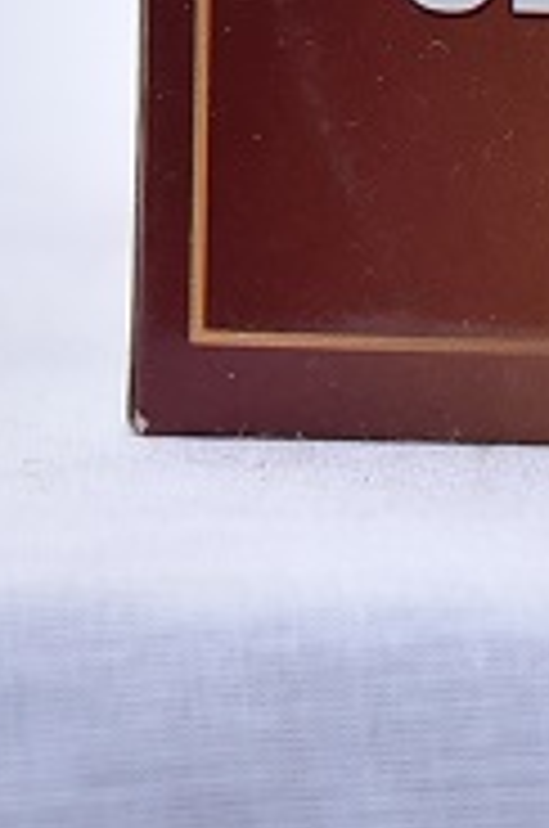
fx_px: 5648
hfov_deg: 5.5
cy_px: -50
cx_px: 734
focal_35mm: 246
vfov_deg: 8.3
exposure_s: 1/160
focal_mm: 86
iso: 1250
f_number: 4
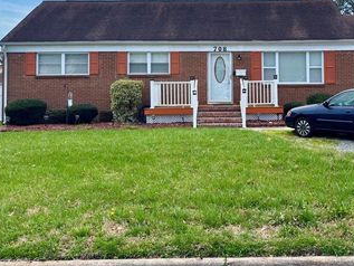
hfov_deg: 45.1
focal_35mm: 41
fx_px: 419
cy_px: 75
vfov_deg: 34.6
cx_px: 235
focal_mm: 5.96
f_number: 1.6
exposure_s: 1/3021
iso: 50
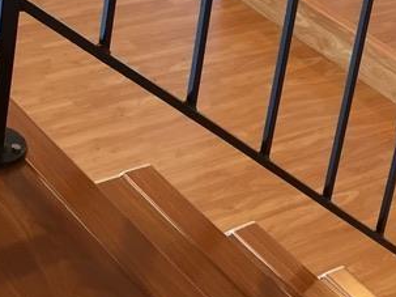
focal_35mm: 98
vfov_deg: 14.6
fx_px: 1121
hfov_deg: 20.0
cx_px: 150
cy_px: -61
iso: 64
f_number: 2.2
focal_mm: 4.15
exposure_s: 1/30
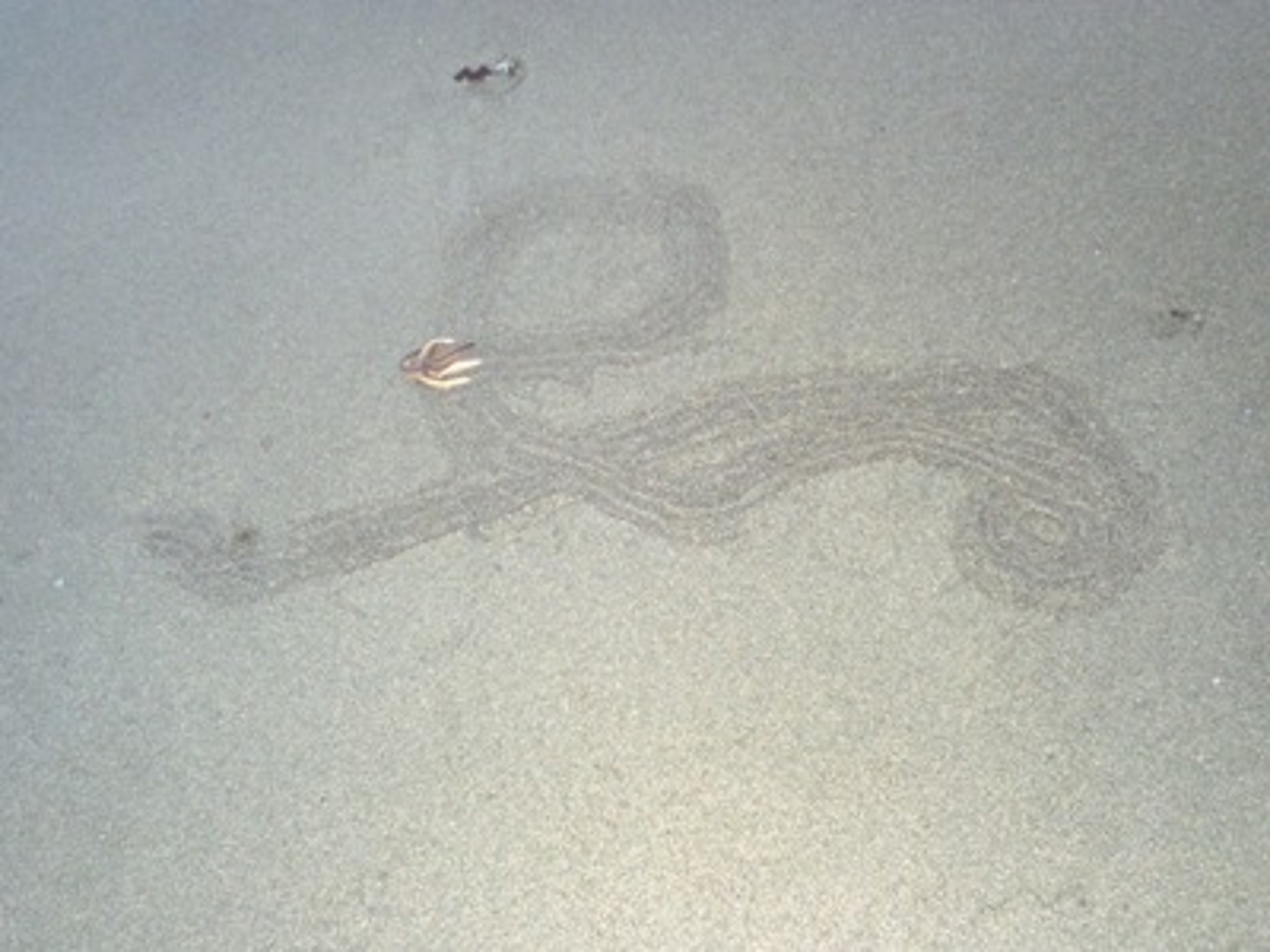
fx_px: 1321
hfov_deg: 51.4
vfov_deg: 39.7
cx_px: 635
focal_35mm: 36
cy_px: 476
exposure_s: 1/60
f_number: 3.5
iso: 640
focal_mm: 6.4
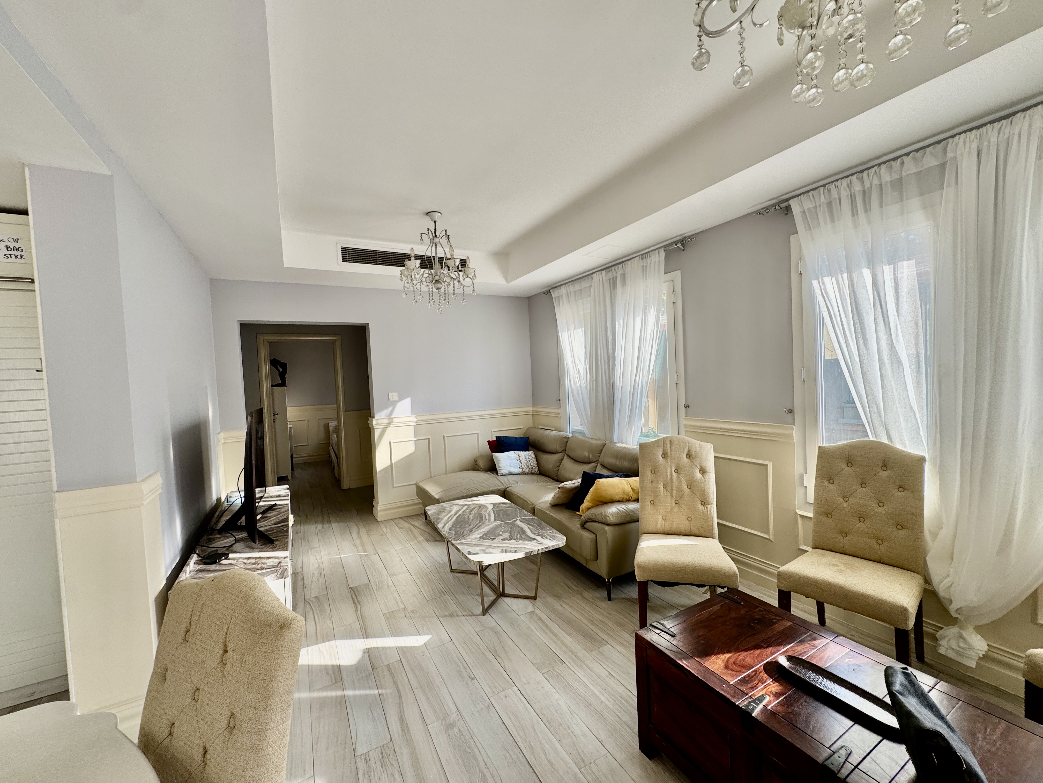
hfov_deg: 102.1
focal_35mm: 14
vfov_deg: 85.7
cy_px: 392
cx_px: 522
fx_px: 422
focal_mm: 2.22
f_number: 2.2
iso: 40
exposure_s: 1/176
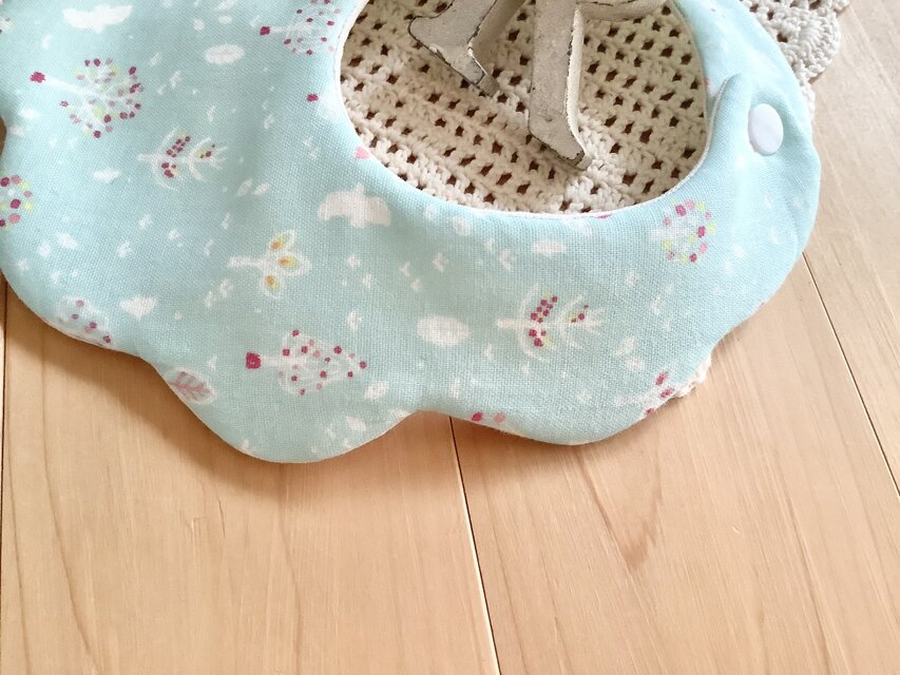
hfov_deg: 58.3
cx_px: 450
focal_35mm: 31
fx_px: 806
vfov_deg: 45.5
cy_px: 338
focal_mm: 3.3
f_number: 2.4
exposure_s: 1/50
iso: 200
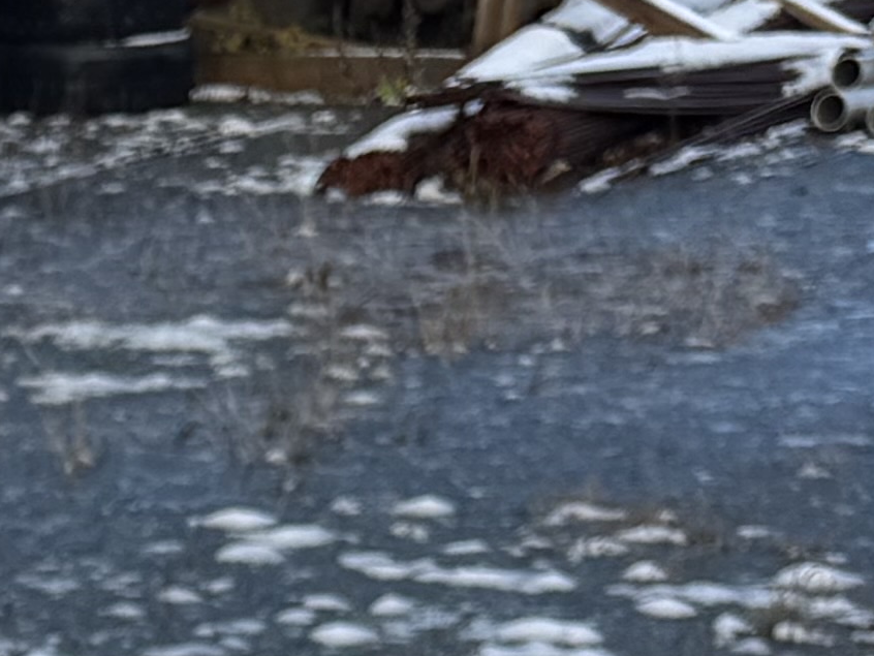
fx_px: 4091
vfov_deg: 8.0
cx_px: -975
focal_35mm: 162
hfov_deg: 10.9
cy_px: 1872
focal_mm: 6.76
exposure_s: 1/1524
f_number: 1.78
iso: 80
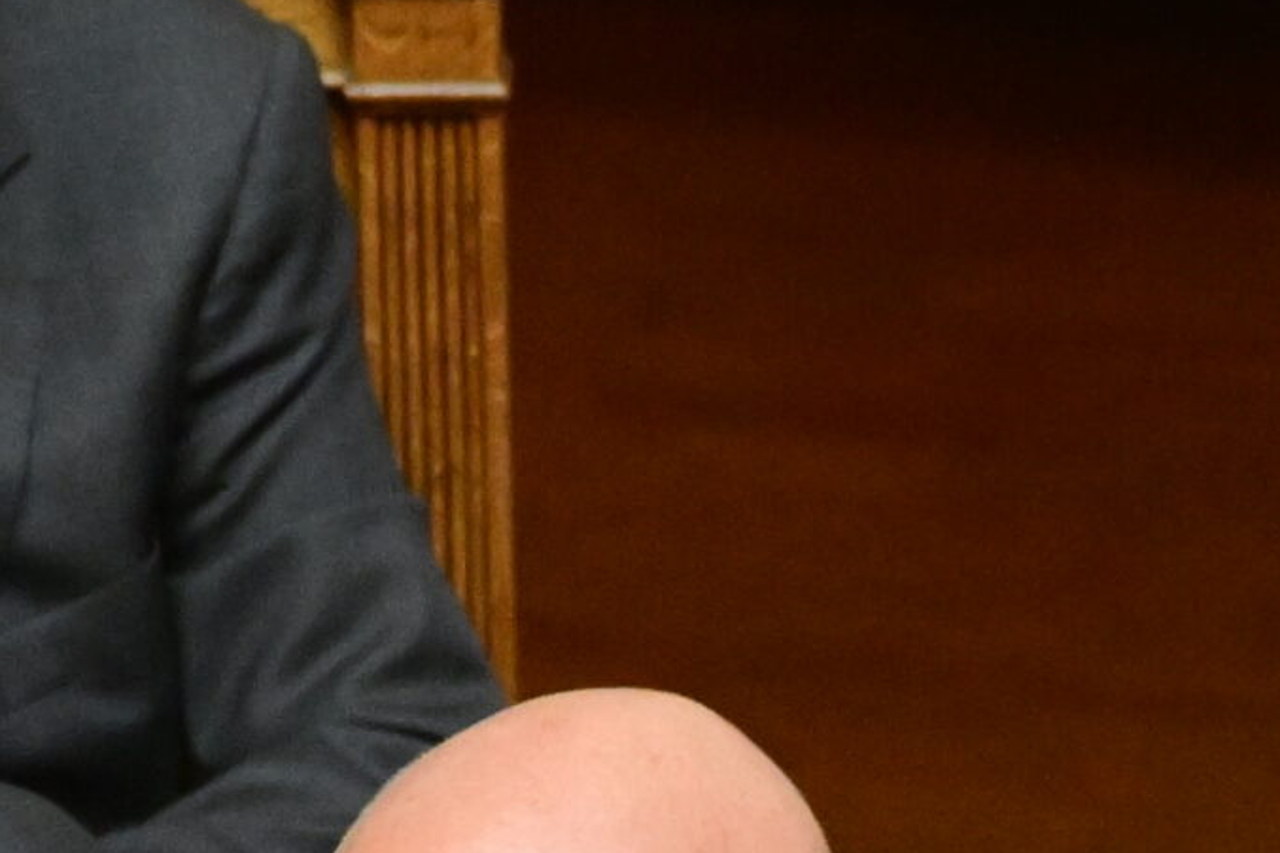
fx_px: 60497
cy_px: 1607
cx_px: 1902
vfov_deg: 0.8
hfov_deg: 1.2
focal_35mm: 1702
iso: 8000
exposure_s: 1/500
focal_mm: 300
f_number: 6.3
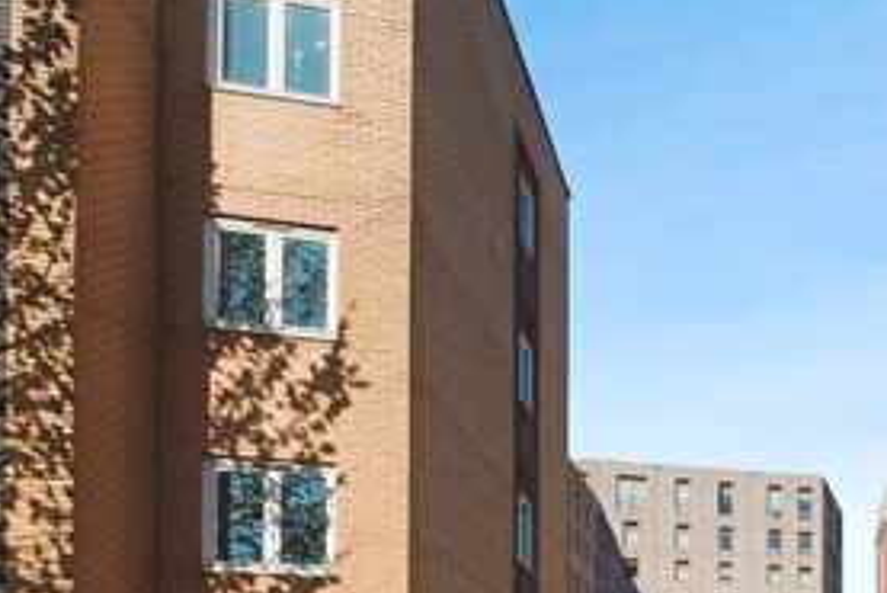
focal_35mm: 43
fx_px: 1060
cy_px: 228
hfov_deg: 35.6
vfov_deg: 31.1
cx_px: 1066
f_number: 11
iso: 640
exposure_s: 1/1250
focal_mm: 17
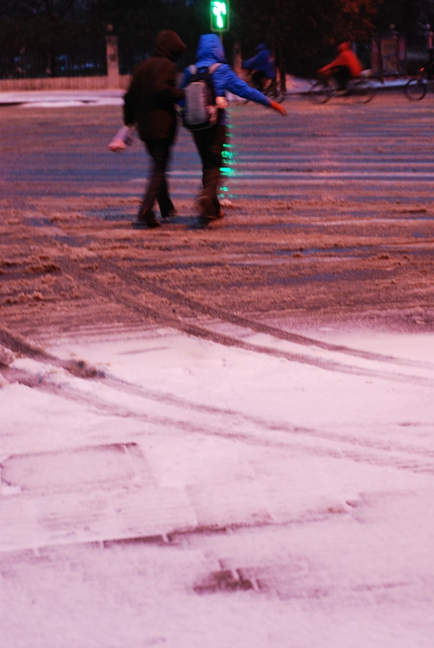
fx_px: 1352
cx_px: 217
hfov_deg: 18.2
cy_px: 324
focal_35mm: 75
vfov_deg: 27.0
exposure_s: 1/13
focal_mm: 50
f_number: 2.8
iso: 320
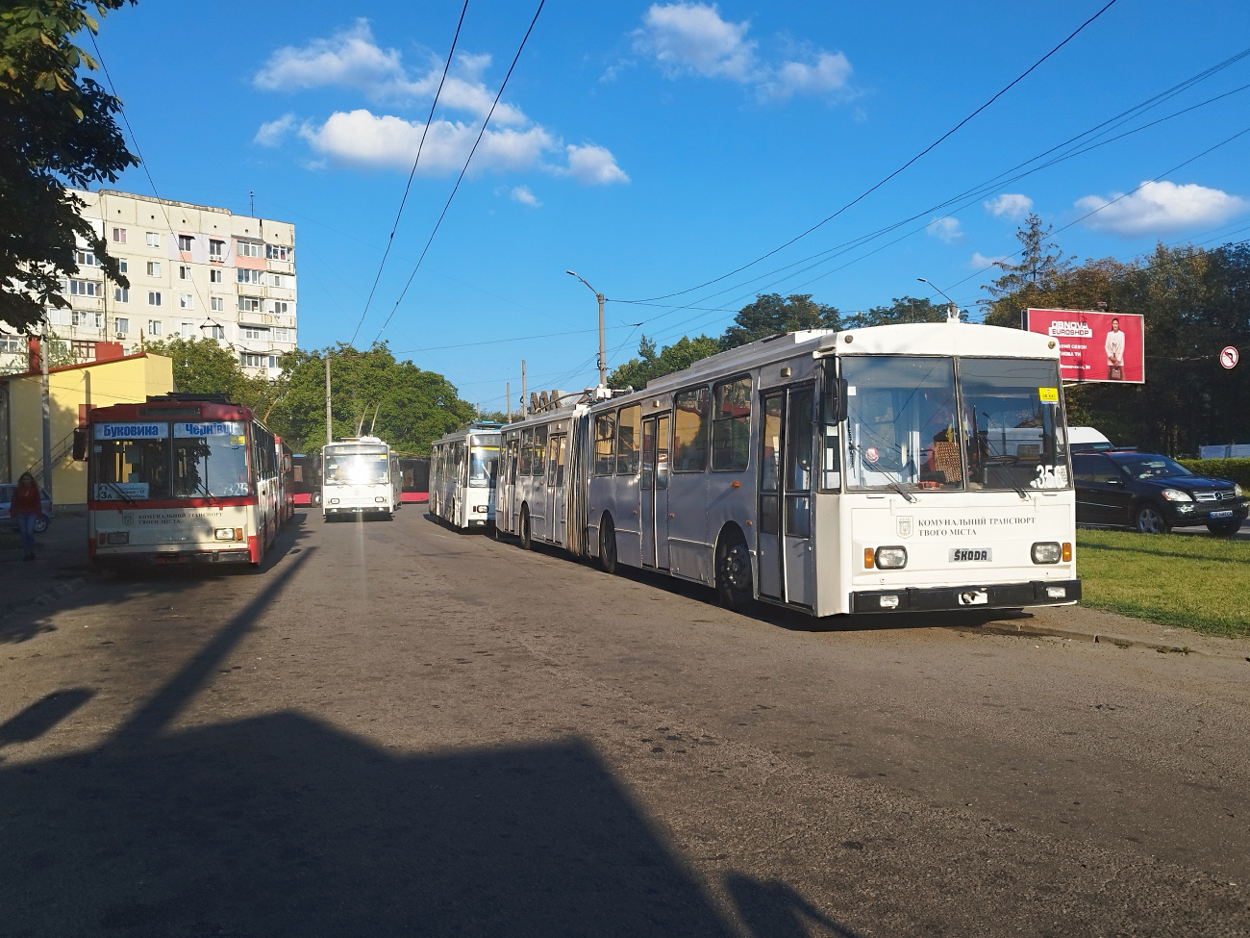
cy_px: 469
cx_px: 625
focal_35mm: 24
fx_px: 867
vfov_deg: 56.8
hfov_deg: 71.6
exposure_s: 1/823
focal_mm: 5.89
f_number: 1.89
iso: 50
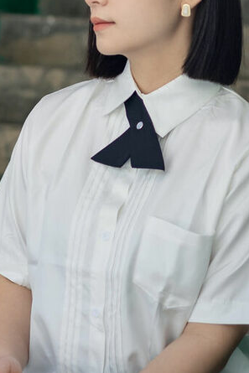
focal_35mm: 177
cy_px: -8
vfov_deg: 11.5
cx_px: 39
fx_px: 1835
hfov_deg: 7.7
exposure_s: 1/320
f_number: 1.8
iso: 100
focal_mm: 50
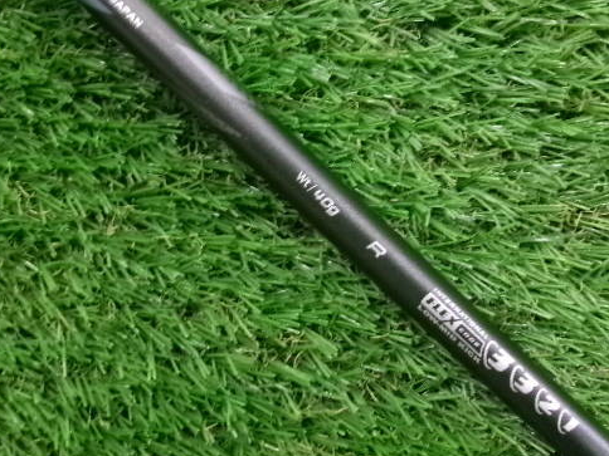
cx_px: 328
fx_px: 651
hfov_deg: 50.1
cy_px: 210
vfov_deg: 38.6
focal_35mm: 37
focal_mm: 5.1
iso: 800
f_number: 3.9
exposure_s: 1/34
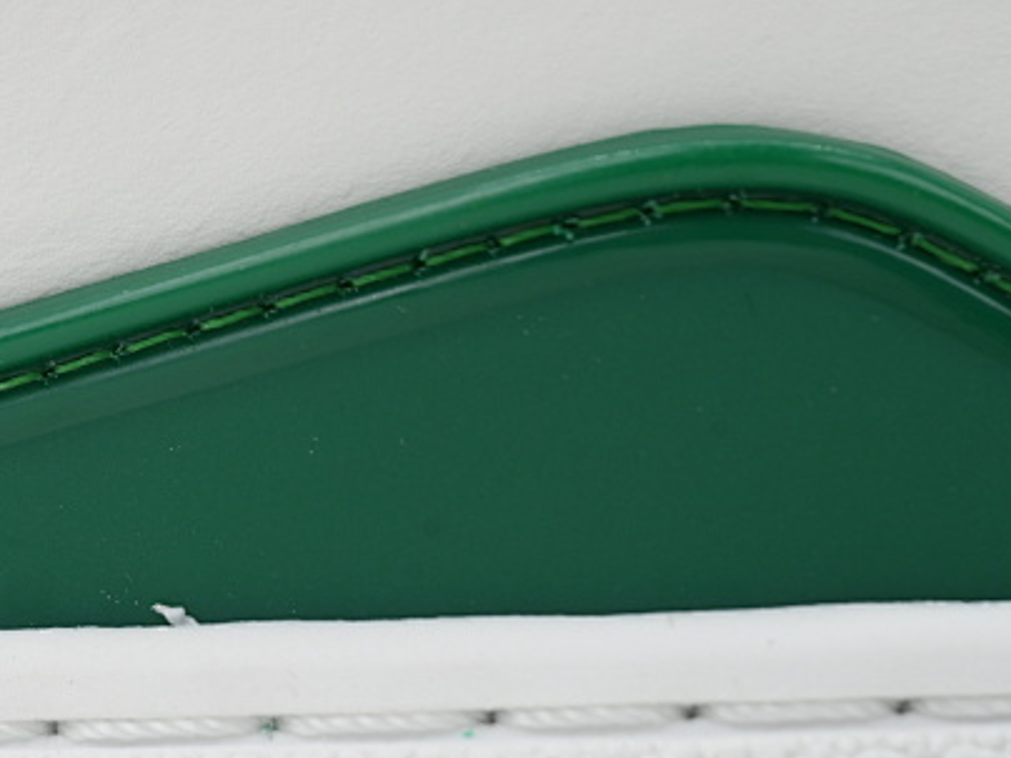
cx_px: -110
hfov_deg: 8.4
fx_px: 6834
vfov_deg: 6.3
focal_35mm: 234
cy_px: -5
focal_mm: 91
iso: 400
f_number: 11
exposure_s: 1/100
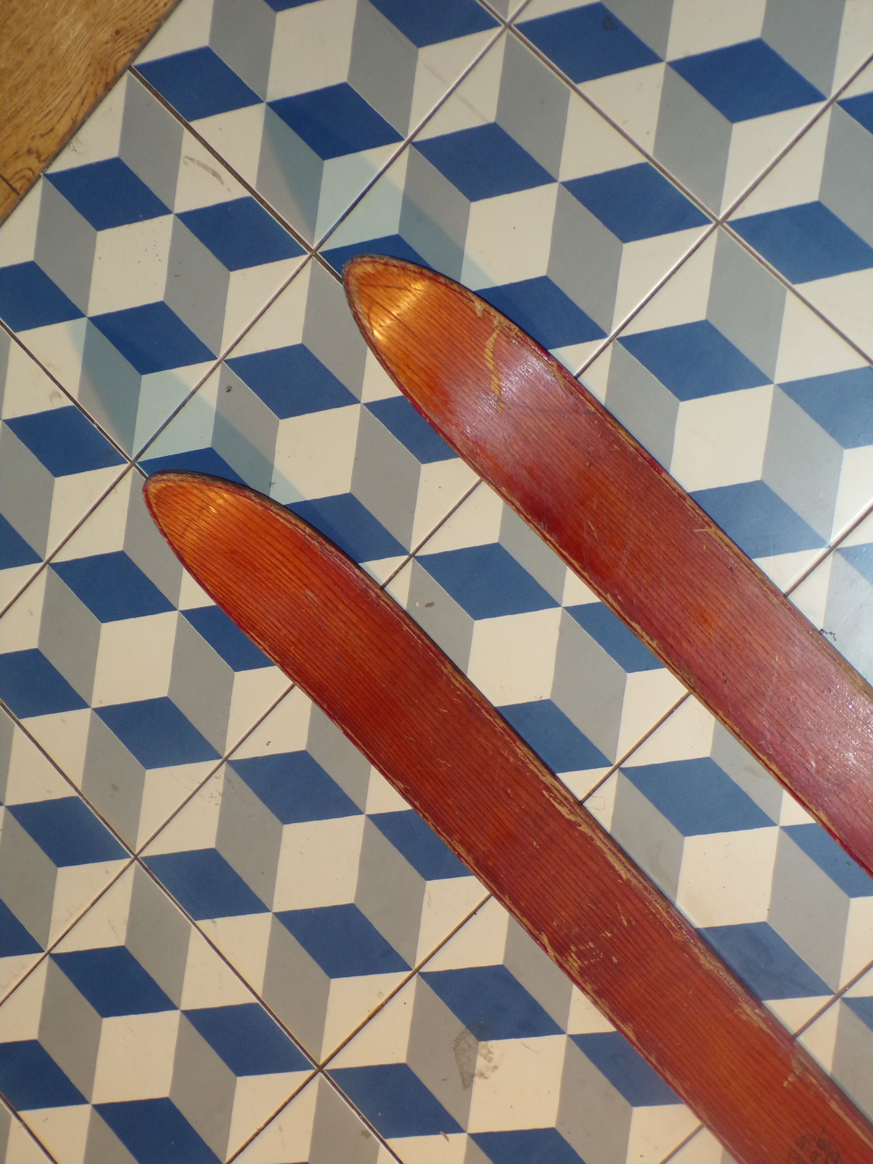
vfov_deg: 38.9
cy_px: 582
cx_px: 436
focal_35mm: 49
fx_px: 1648
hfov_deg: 29.7
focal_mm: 8.7
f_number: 3.5
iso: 200
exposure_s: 1/34
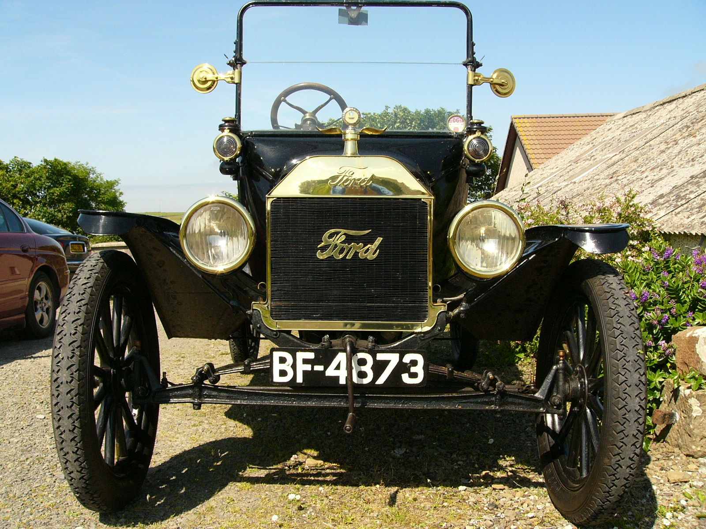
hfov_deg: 51.4
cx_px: 353
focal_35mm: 36
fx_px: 734
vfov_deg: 39.7
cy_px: 264
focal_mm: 6
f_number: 4.6
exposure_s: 1/800
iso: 100
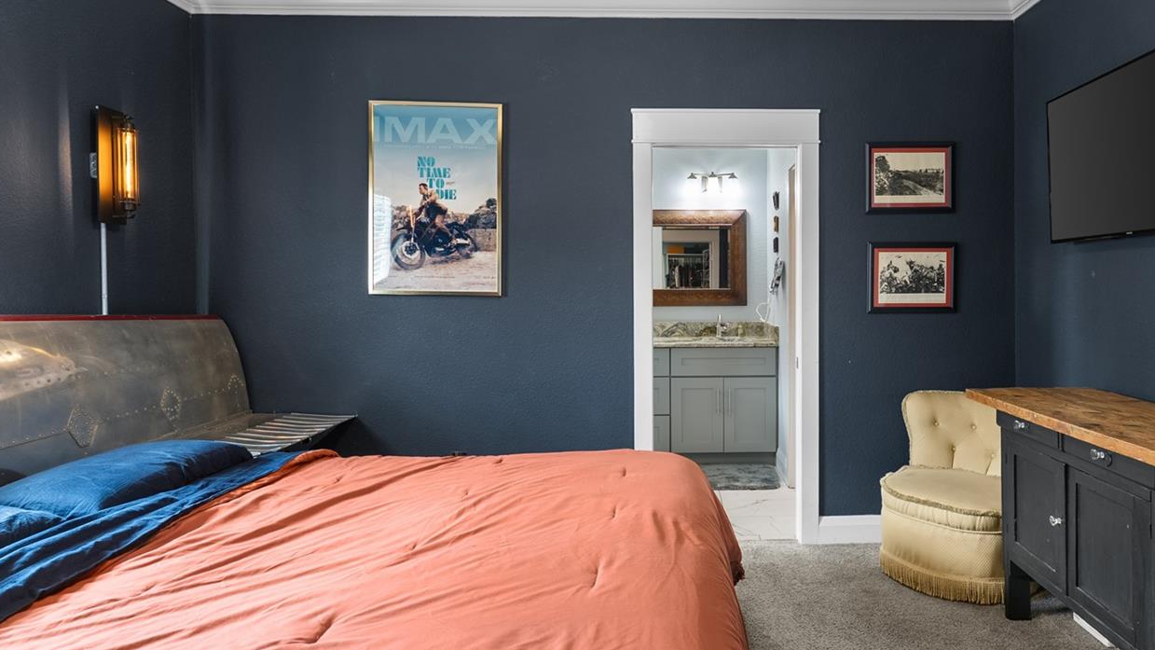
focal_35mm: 23
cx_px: 694
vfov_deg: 49.4
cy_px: 289
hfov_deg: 77.8
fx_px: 704
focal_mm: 17
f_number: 8
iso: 400
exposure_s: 1/1.67
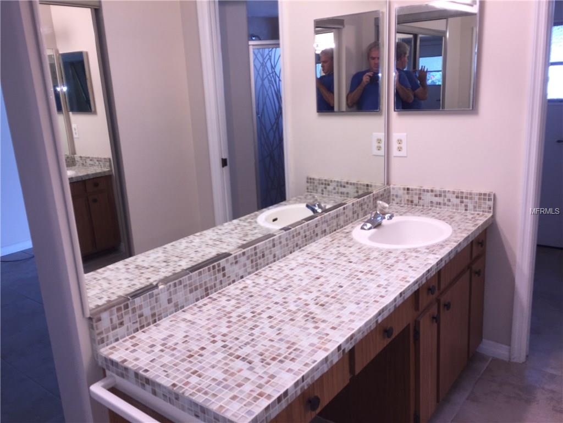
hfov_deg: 61.7
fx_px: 472
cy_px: 212
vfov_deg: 48.2
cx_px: 282
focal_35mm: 29
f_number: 2.2
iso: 32
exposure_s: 1/49
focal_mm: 4.15
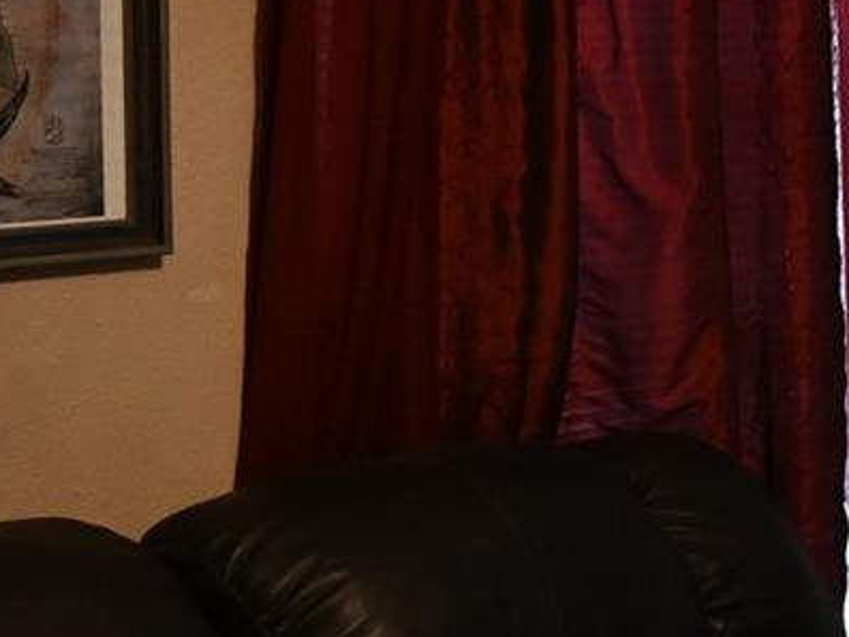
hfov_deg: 14.3
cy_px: 130
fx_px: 2920
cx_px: 1585
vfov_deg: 12.4
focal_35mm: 119
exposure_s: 1/125
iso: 3200
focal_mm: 24
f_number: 4
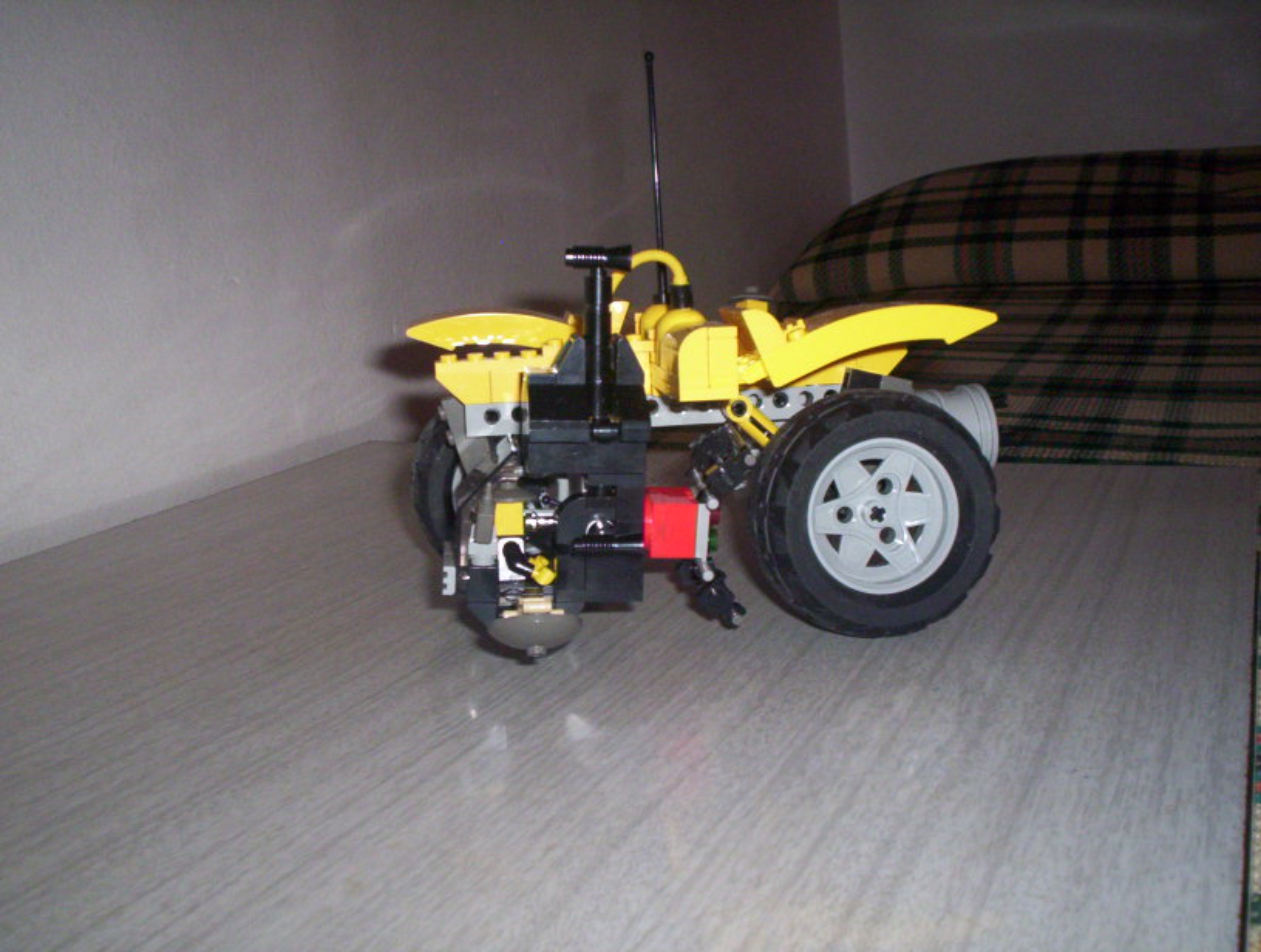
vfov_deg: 37.9
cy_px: 476
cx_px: 630
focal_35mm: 38
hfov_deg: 48.9
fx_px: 1388
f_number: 4.5
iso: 140
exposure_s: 1/60
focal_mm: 4.99
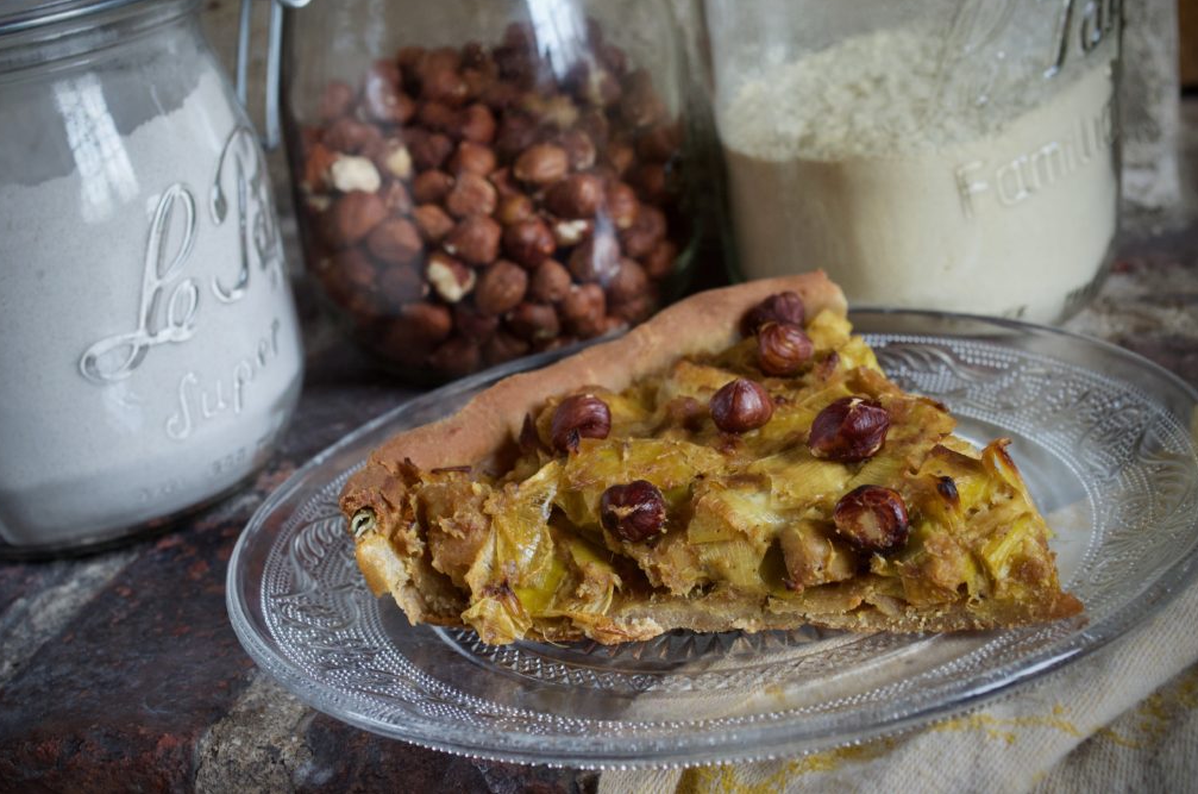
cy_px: 393
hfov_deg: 32.9
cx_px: 595
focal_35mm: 61
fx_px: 2026
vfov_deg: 22.2
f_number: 8
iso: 800
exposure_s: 1/15
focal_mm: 40
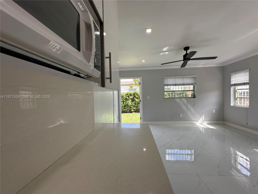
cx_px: 129
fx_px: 104
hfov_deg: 102.1
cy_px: 97
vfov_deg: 85.7
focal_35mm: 14
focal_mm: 2.22
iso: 40
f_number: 2.2
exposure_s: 1/190
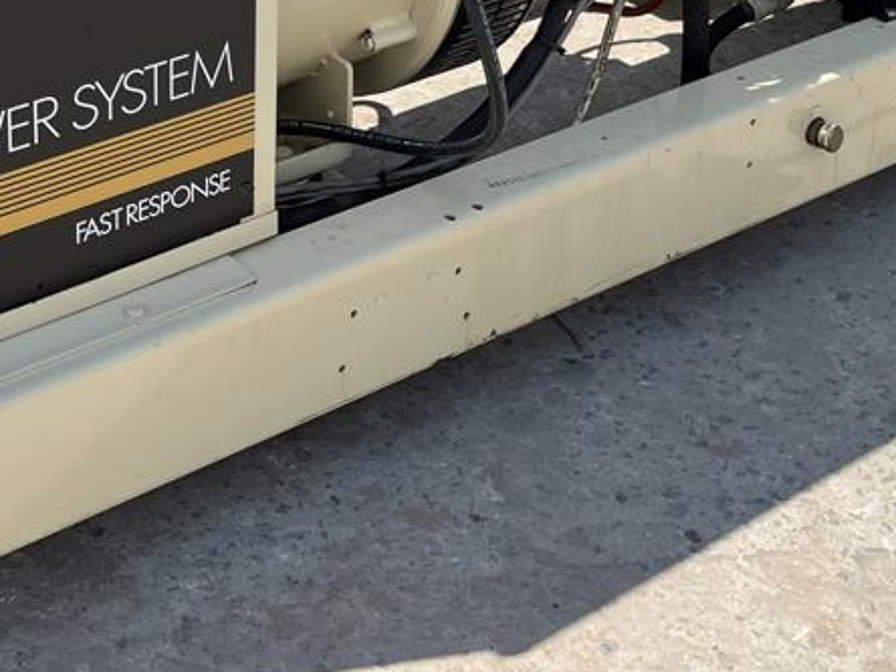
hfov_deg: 25.9
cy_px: -252
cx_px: 323
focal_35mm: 75
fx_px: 1941
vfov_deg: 18.1
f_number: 1.6
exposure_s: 1/2309
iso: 50
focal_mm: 5.1
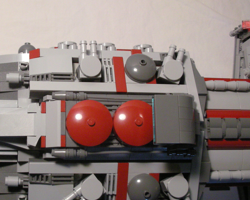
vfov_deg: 25.0
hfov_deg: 30.4
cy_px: 109
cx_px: 59
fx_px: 451
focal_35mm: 61
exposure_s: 1/29.2
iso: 200
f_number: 2.8
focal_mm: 5.8
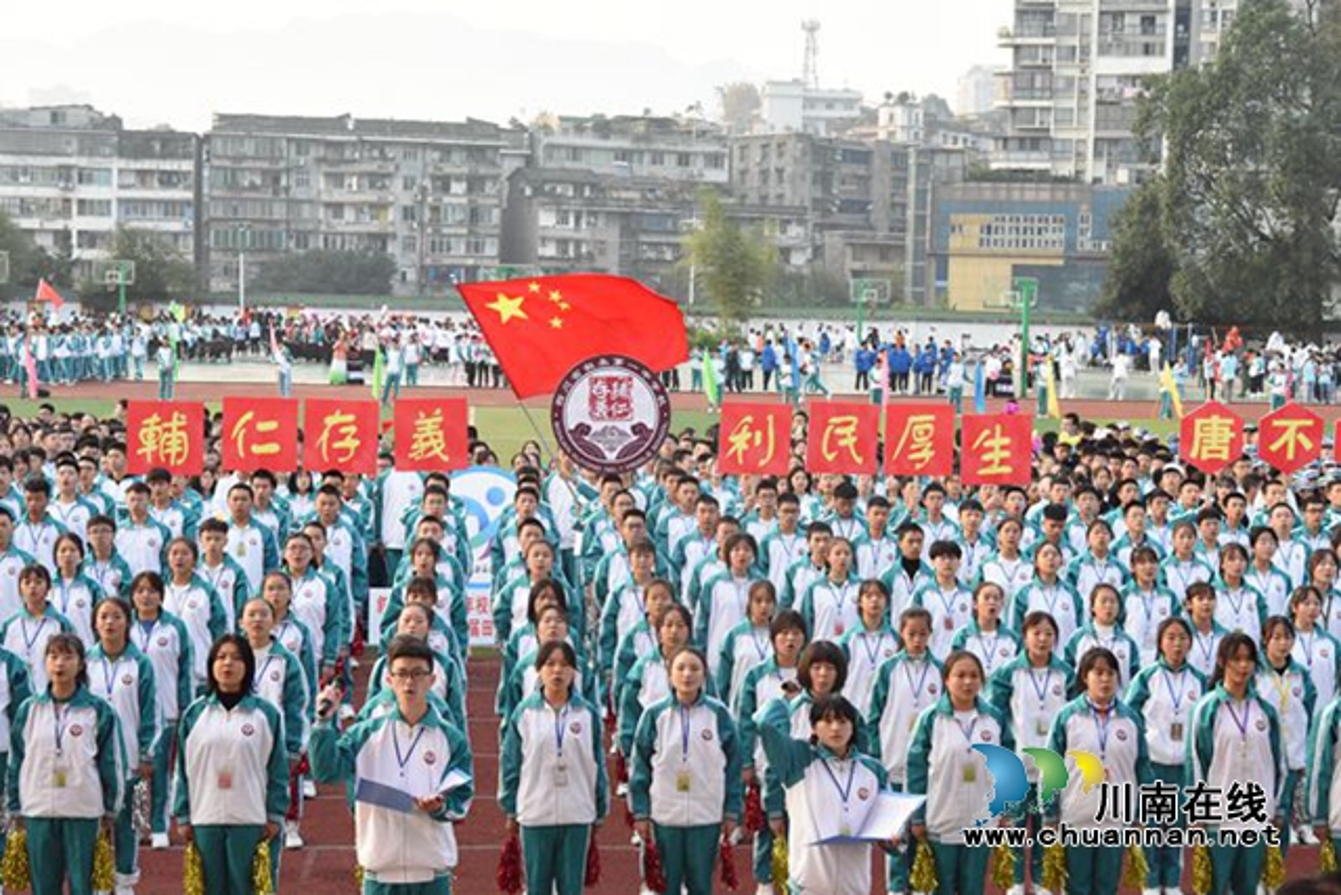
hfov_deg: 36.2
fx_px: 2049
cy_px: 448
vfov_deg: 24.6
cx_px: 670
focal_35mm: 55
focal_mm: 55
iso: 5000
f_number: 11
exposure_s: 1/500
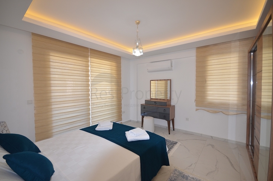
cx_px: 136
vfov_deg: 77.1
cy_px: 90
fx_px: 114
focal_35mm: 15
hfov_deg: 100.5
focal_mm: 10
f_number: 5.6
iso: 400
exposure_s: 1/60
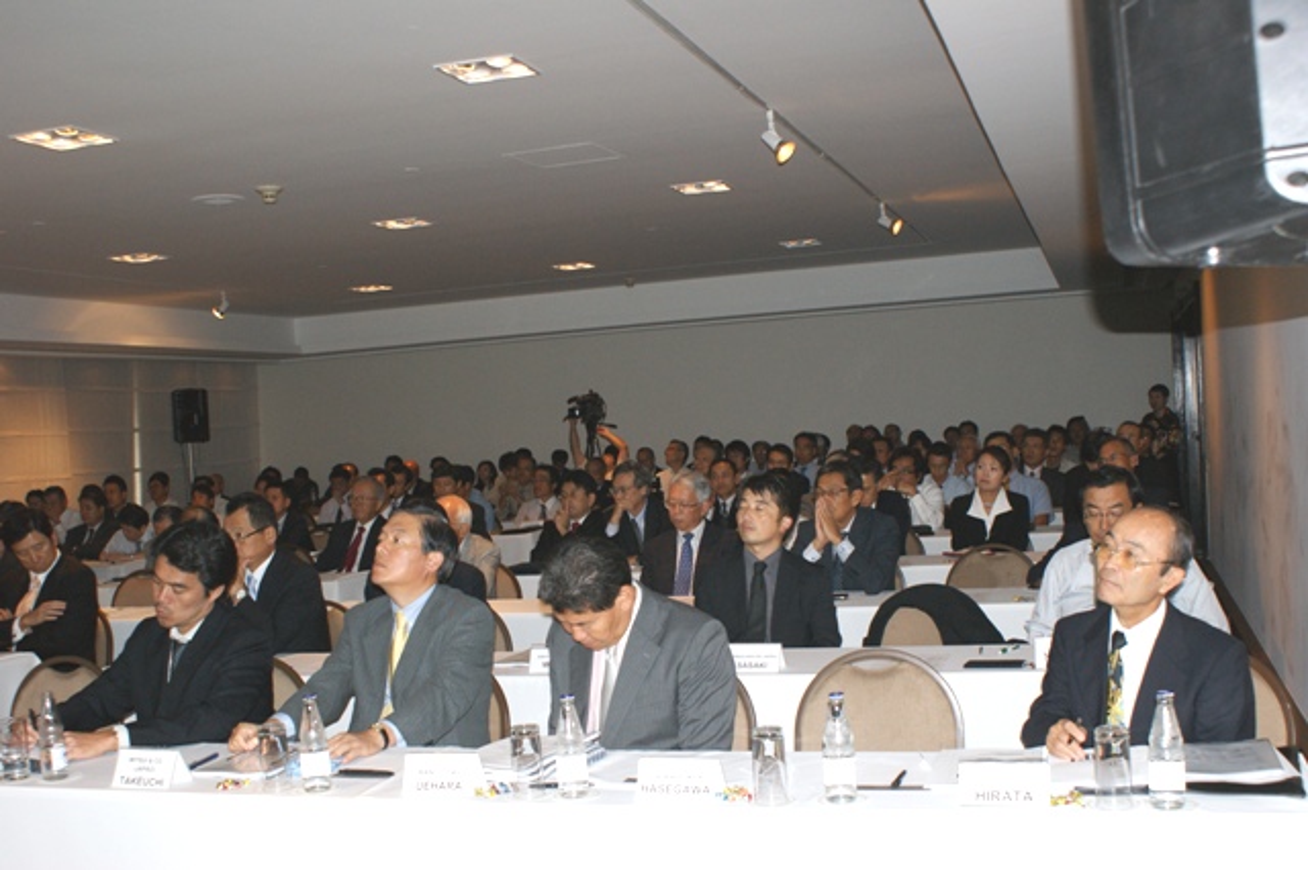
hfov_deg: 49.6
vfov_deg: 34.2
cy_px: 435
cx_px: 654
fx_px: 1416
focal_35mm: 39
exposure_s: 1/60
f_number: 5.6
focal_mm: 26
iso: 400
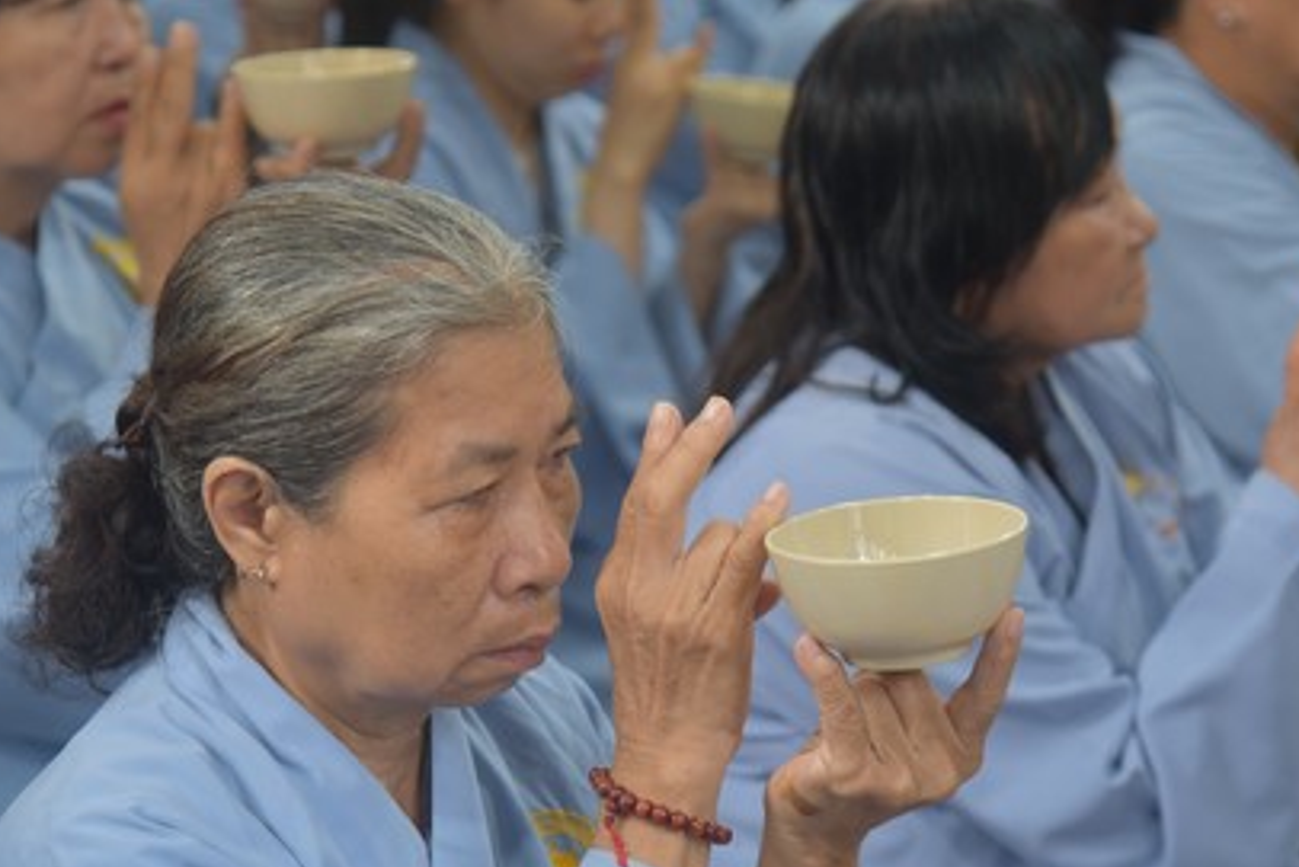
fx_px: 4295
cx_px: 787
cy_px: 454
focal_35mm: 119
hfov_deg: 17.2
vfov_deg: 11.5
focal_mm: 78
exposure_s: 1/60
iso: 720
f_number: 4
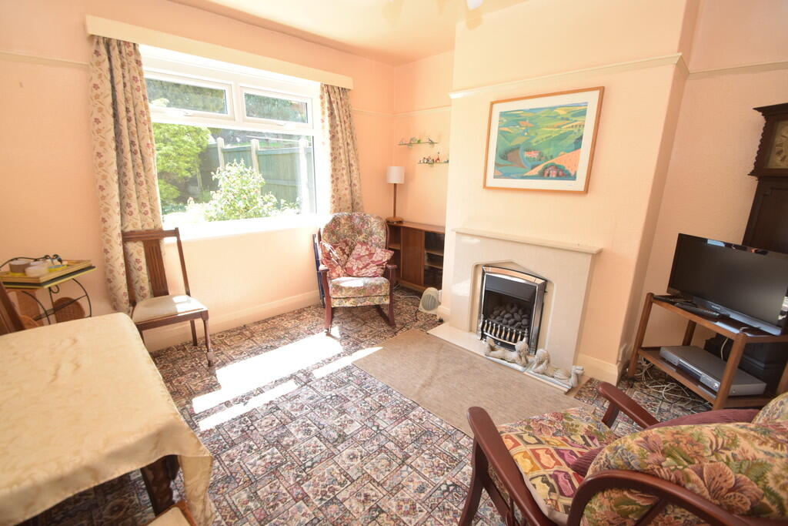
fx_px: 328
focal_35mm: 15
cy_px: 263
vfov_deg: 77.3
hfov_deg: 100.4
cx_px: 394
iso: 800
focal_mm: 10
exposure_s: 1/160
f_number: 5.6
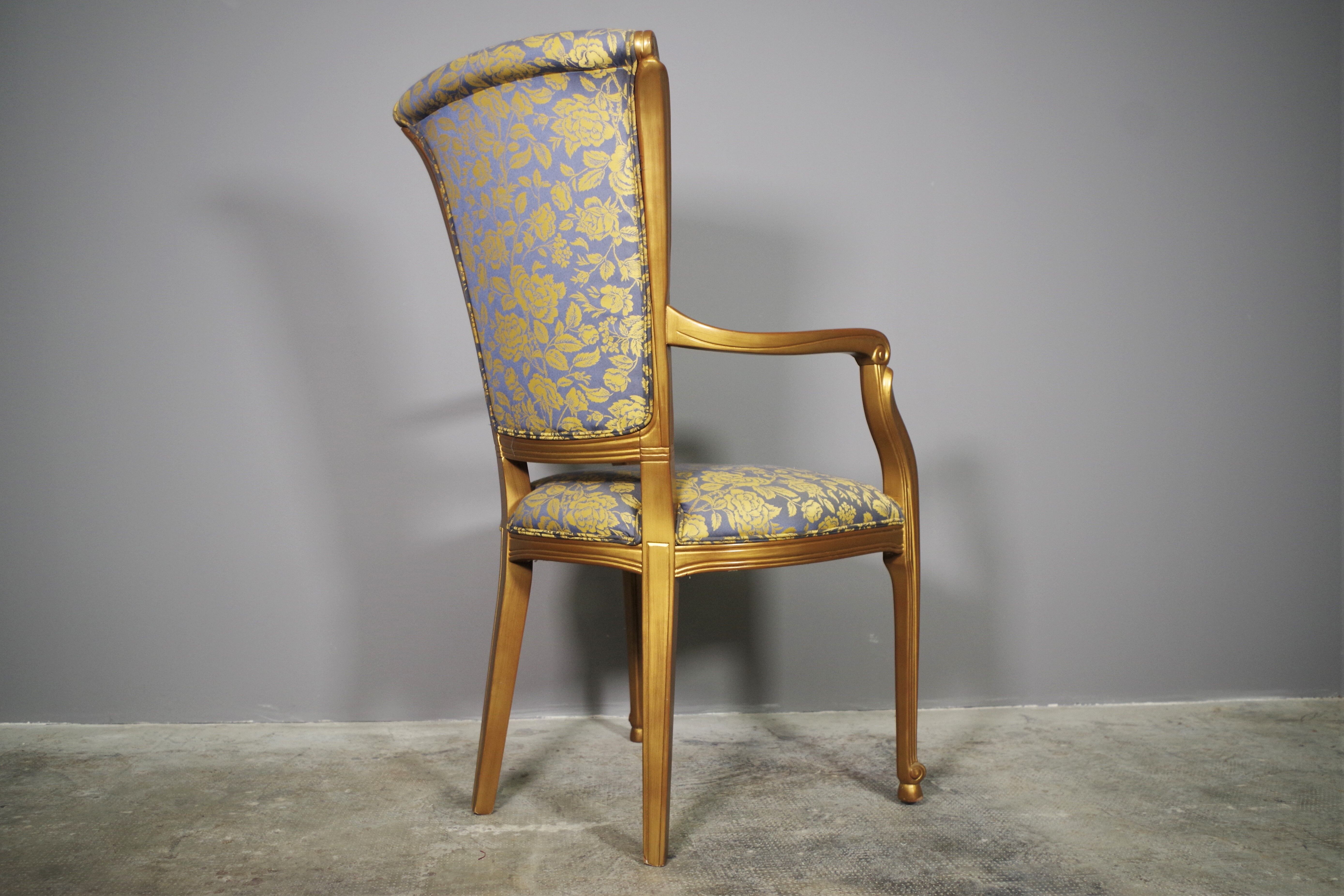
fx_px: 1120
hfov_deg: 61.9
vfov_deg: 43.6
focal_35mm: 30
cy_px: 448
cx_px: 672
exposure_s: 1/60
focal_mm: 20
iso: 400
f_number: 4
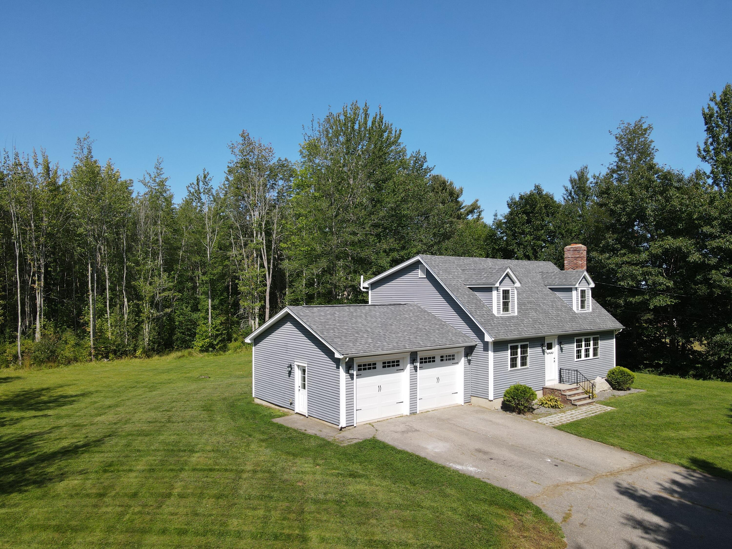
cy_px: 274
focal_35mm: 24
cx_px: 366
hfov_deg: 71.6
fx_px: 508
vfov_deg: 56.8
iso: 100
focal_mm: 4.5
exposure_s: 1/640
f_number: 2.8
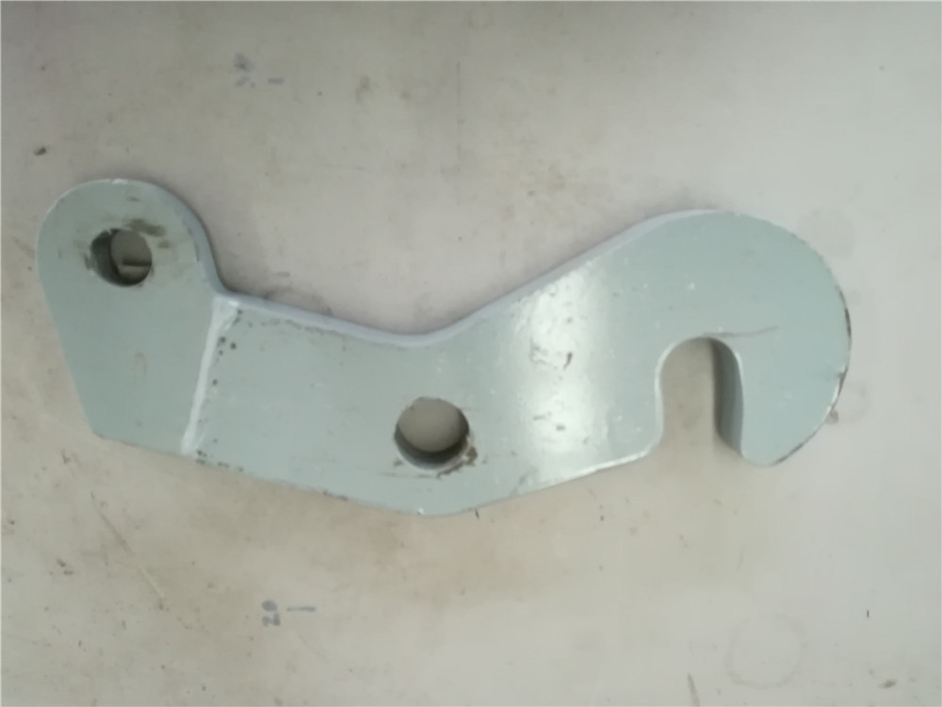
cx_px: 471
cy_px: 354
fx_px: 708
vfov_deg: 53.1
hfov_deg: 67.3
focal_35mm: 26
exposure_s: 1/30
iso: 320
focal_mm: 3.83
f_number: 2.2
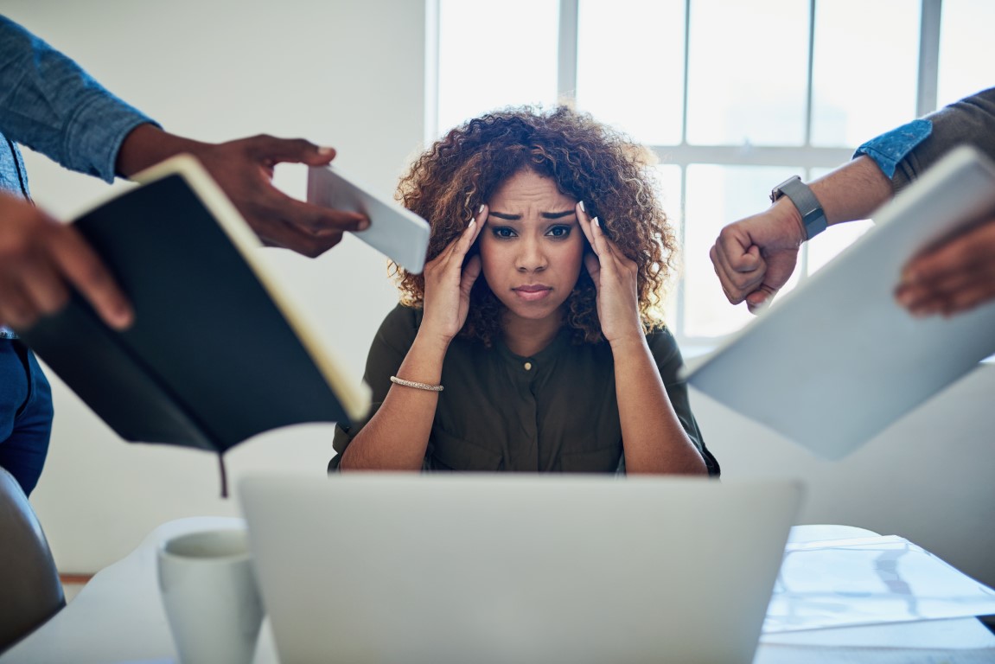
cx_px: 498
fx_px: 968
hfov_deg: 54.4
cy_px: 332
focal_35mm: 35
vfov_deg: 37.9
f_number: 2
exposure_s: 1/500
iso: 250
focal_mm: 35
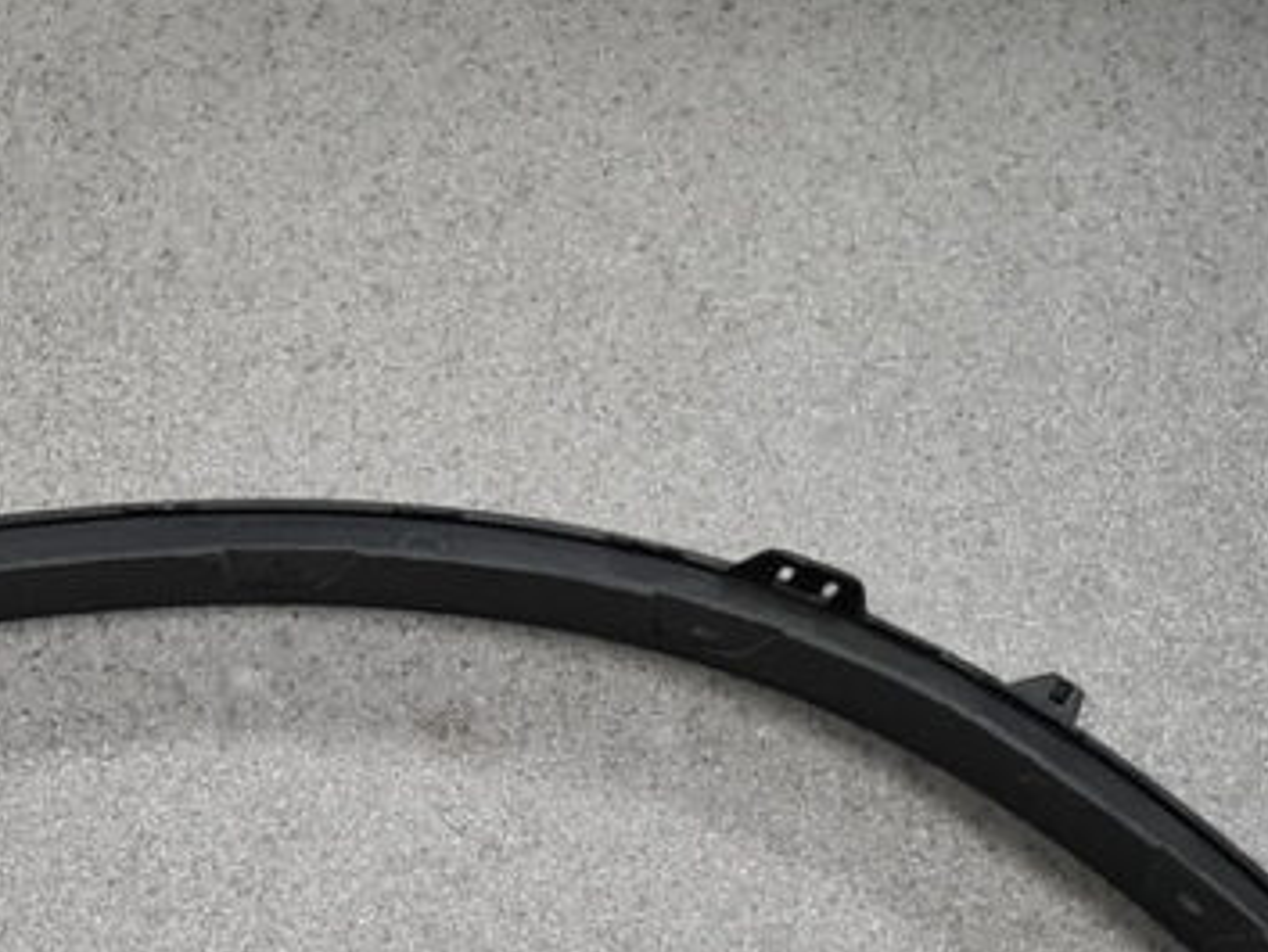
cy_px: 1494
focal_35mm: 103
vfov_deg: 13.4
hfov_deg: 18.7
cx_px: 54
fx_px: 3774
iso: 320
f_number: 1.8
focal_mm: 5.4
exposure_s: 1/100
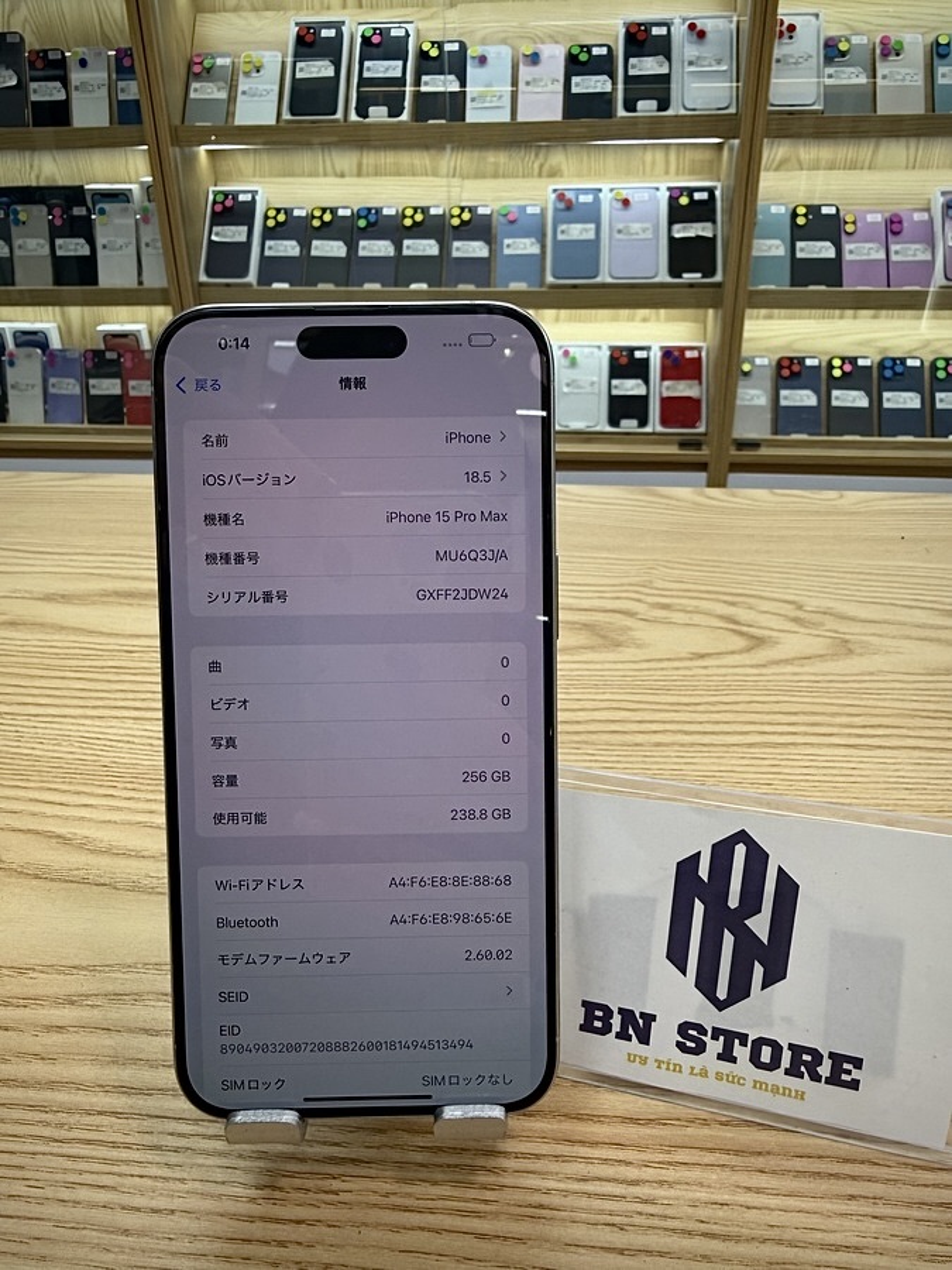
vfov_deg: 71.6
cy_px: 635
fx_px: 880
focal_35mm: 24
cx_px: 476
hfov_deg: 56.8
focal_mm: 2.22
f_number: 2.2
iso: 80
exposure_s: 1/120
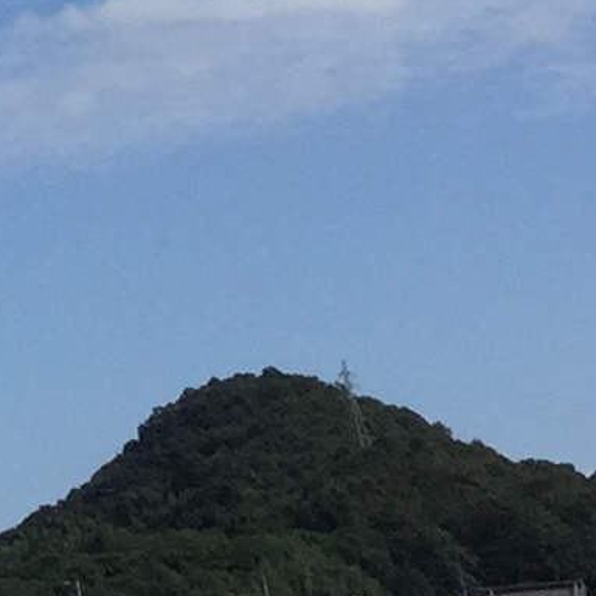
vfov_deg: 7.5
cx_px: -1153
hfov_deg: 7.2
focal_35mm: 218
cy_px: -815
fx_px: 4246
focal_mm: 4.15
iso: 32
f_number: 2.2
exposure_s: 1/4950
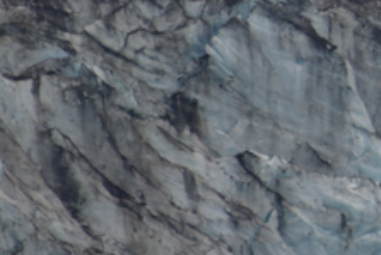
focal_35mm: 1723
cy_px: -135
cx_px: 731
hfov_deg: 1.2
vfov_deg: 0.8
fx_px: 18246
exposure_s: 1/640
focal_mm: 300
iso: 220
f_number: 5.6
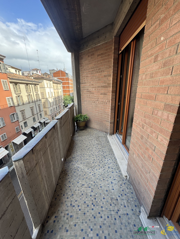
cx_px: 90
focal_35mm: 14
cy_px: 120
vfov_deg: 102.1
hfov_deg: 85.7
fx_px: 97
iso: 40
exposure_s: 1/179
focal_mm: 2.22
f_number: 2.2
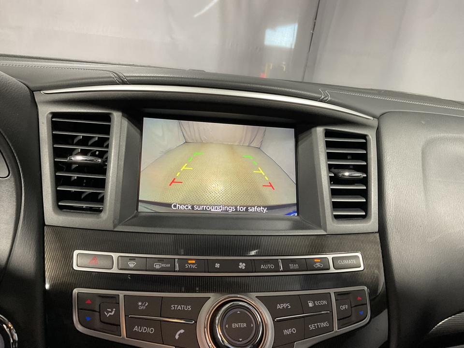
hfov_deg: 61.7
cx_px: 232
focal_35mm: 29
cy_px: 174
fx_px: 389
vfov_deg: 48.2
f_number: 1.8
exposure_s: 1/50
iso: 64
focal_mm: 3
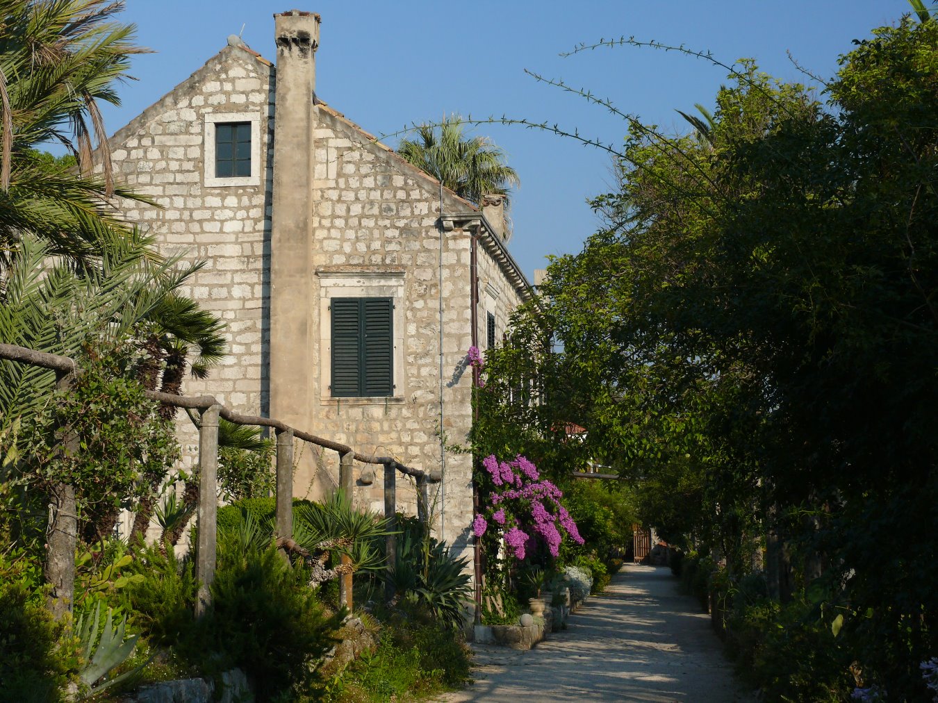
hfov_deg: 29.8
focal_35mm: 65
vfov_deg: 22.6
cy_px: 352
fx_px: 1761
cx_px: 469
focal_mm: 13.7
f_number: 5
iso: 100
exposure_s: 1/250
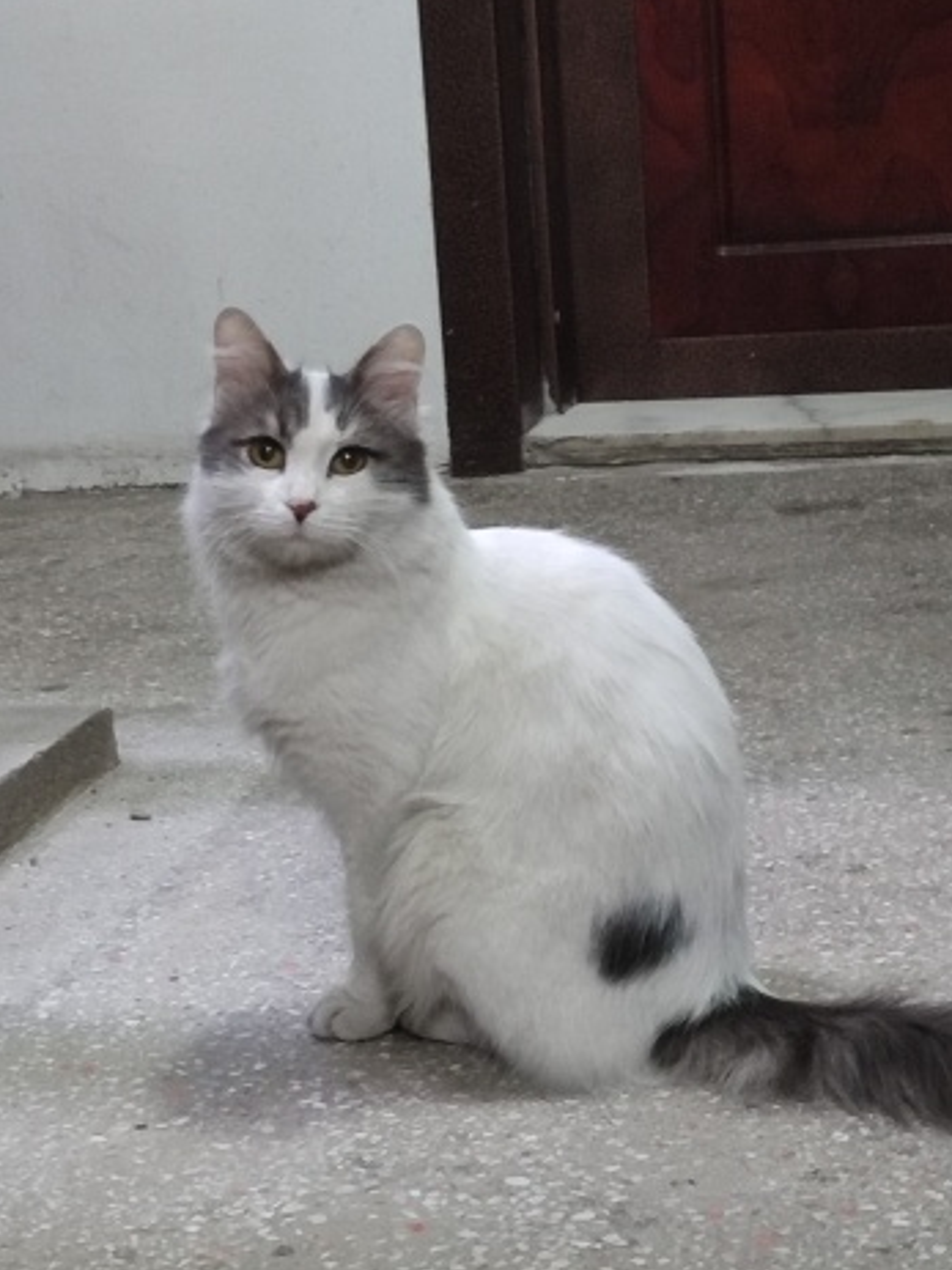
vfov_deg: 65.3
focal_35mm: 27
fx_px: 991
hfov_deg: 51.3
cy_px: 650
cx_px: 468
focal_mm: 5.95
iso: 1560
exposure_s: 1/17
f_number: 1.89
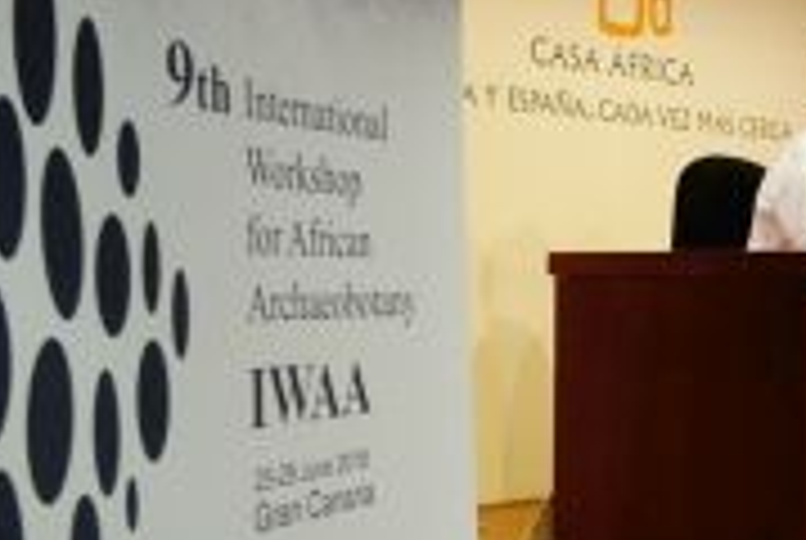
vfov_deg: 18.7
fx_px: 1637
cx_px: 660
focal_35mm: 73
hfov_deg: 27.1
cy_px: 313
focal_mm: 12.3
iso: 1600
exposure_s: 1/60
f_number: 2.8
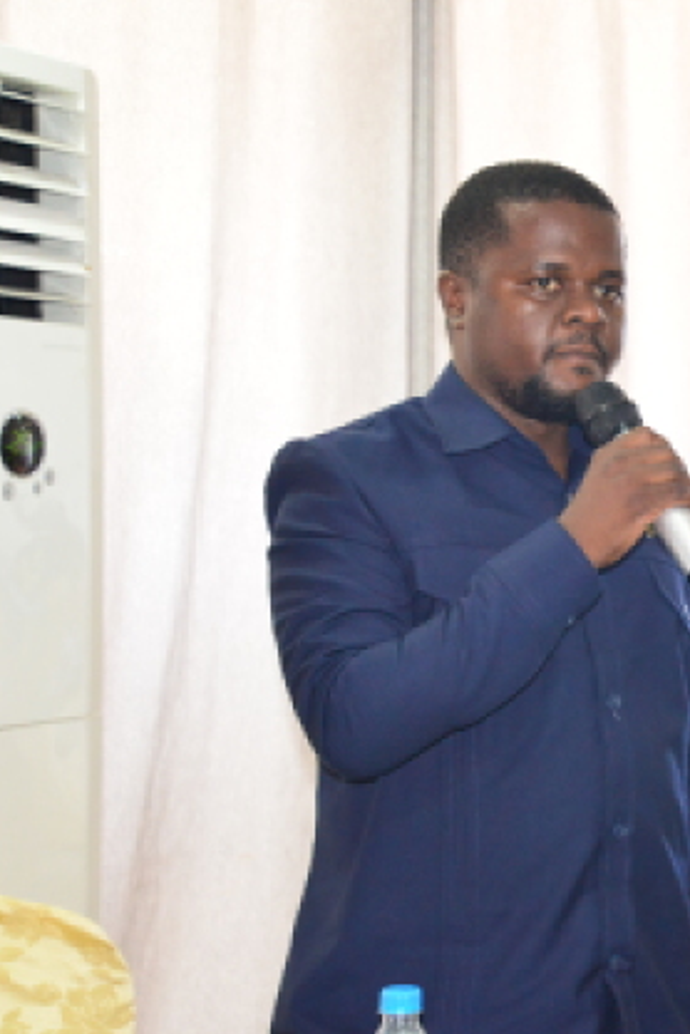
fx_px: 2329
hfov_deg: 16.2
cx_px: 825
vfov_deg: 25.1
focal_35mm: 81
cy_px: 546
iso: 4500
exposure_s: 1/125
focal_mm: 50
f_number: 5
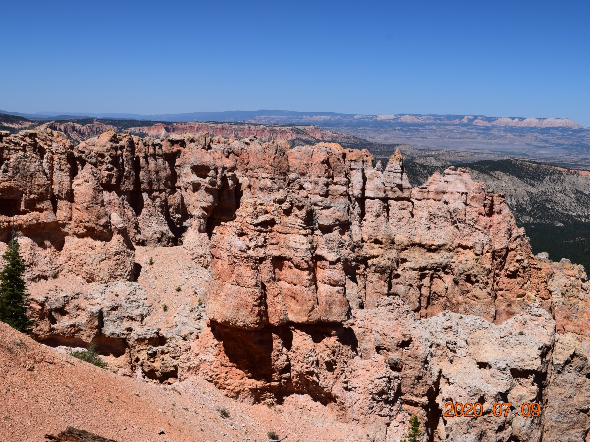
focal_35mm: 48
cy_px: 220
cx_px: 269
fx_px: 810
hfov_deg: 40.0
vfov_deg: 30.5
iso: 200
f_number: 11
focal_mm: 29
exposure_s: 1/500
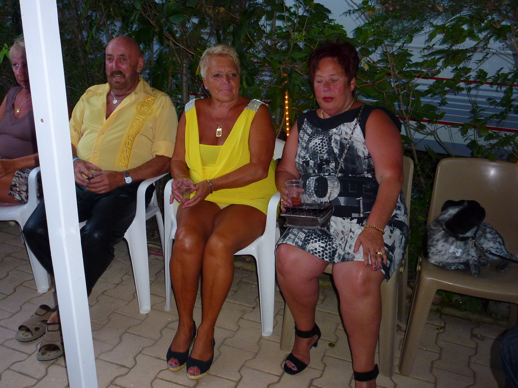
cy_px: 190
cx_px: 255
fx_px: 509
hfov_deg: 54.0
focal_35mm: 34
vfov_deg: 41.8
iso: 200
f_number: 3.6
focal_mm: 5.9
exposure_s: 1/60
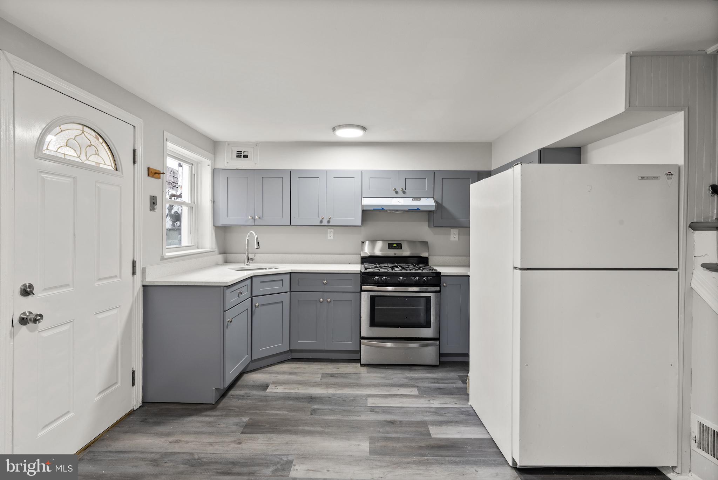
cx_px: 359
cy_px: 240
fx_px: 319
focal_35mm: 16
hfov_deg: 96.7
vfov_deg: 73.8
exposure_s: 1/2
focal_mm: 16
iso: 500
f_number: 9
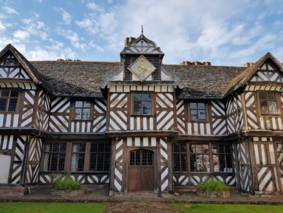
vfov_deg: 53.1
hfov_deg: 67.3
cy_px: 106
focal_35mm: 26
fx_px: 213
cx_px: 142
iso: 40
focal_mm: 4.2
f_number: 1.7
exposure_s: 1/1120
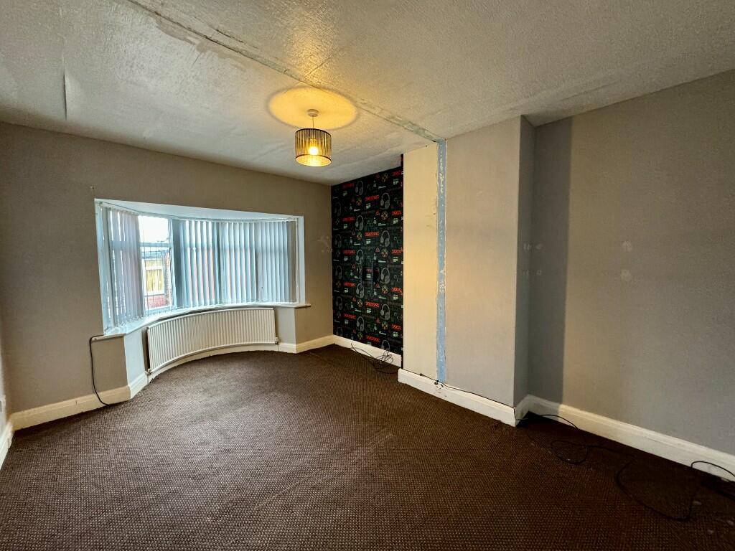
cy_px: 276
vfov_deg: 85.7
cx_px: 368
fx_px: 297
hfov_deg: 102.1
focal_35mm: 14
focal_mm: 2.22
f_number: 2.2
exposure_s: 1/50
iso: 500
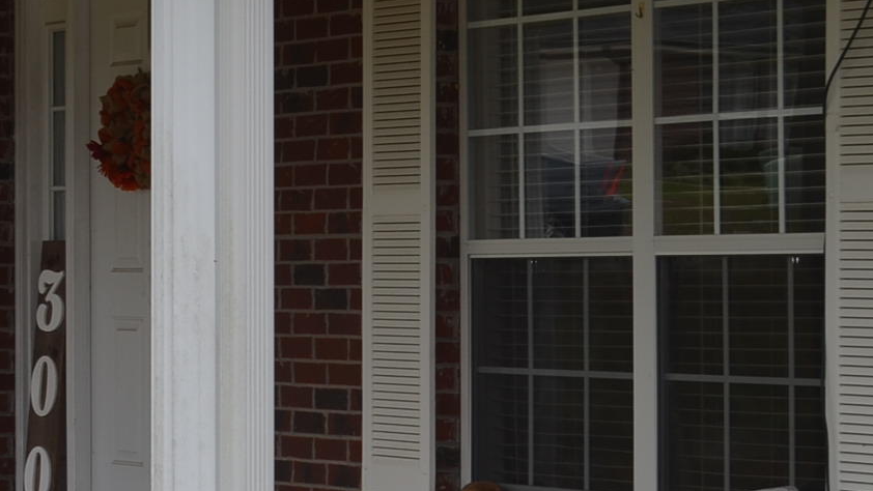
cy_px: 211
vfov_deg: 7.8
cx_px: -317
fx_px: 3612
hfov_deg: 13.2
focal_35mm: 156
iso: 100
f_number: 7.1
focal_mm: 34
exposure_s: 1/200
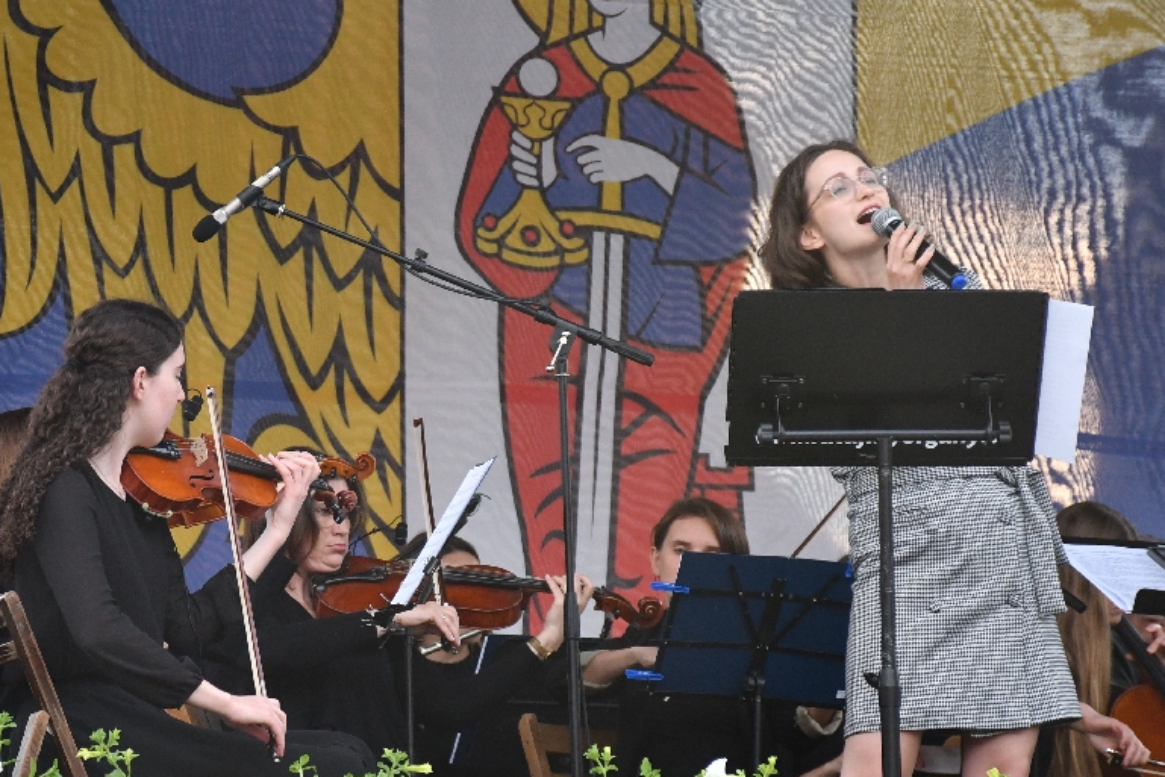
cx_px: 317
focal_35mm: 234
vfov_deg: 5.9
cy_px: 463
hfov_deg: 8.8
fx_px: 7573
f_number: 5.6
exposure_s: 1/400
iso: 1250
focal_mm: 100
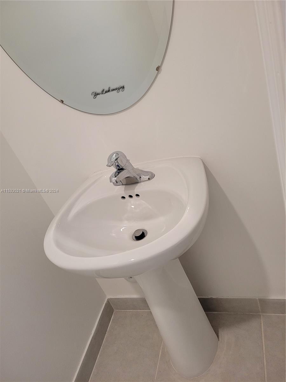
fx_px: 286
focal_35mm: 26
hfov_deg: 53.1
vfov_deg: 67.3
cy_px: 191
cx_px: 143
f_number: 1.8
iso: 320
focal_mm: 5.4
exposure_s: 1/120
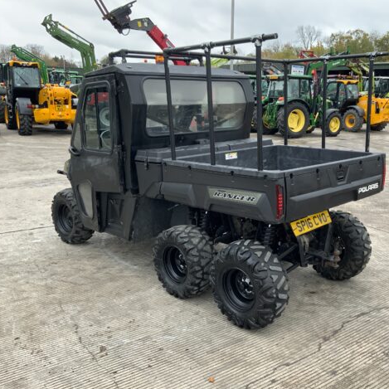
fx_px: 445
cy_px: 198
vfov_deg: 47.2
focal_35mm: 35
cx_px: 257
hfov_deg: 46.5
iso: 16
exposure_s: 1/143
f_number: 1.8
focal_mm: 3
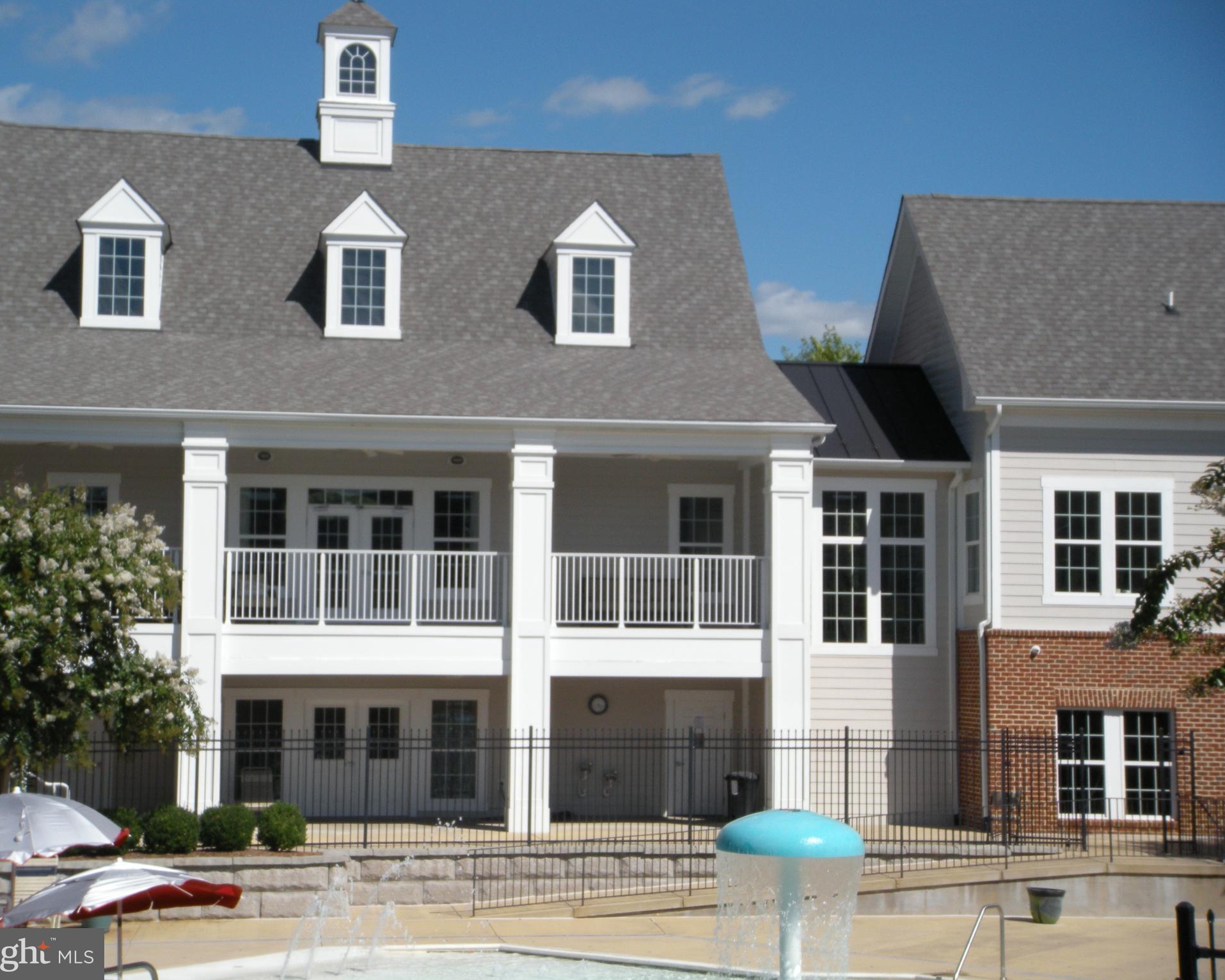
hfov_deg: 26.8
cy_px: 489
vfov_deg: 21.6
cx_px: 599
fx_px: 2574
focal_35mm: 71
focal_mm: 11.3
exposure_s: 1/260
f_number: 8
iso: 64
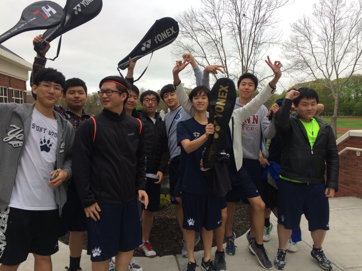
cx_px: 181
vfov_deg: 48.2
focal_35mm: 29
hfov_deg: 61.7
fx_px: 303
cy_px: 136
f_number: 2.2
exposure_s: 1/135
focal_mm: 4.15
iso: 32
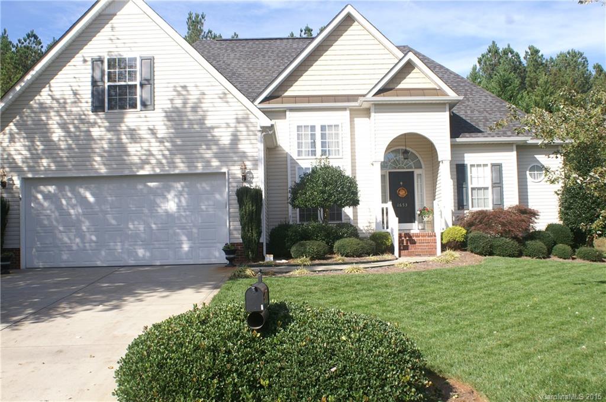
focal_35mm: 39
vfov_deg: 34.1
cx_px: 303
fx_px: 656
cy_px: 201
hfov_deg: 49.6
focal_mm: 26
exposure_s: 1/125
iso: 100
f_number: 10
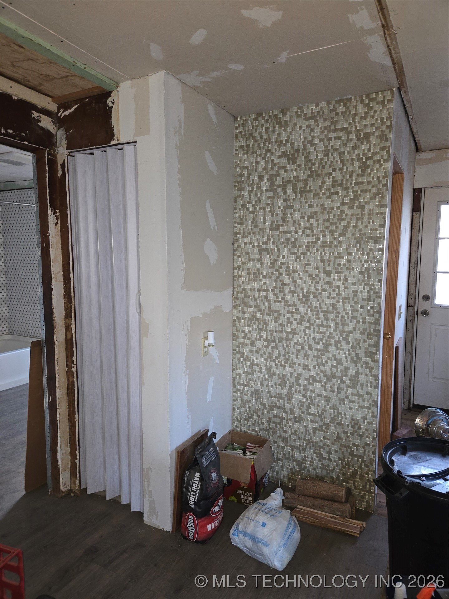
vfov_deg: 73.9
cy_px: 300
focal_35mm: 23
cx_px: 224
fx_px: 398
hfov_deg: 58.9
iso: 125
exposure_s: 1/20
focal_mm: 5.4
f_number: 1.8
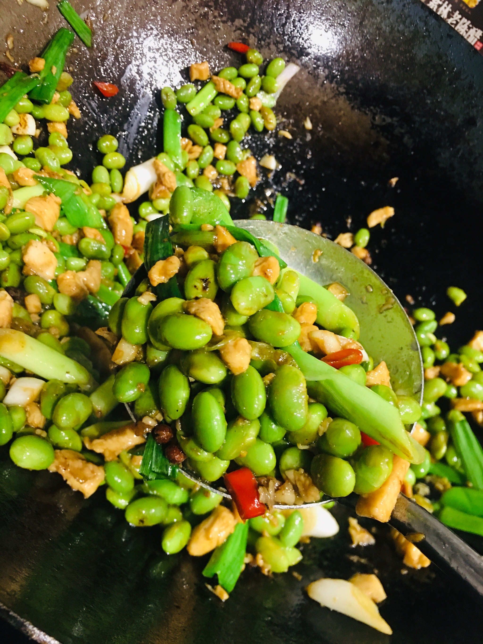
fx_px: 539
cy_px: 322
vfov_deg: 61.7
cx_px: 242
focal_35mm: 29
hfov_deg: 48.2
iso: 125
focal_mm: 4.15
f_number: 2.2
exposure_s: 1/8
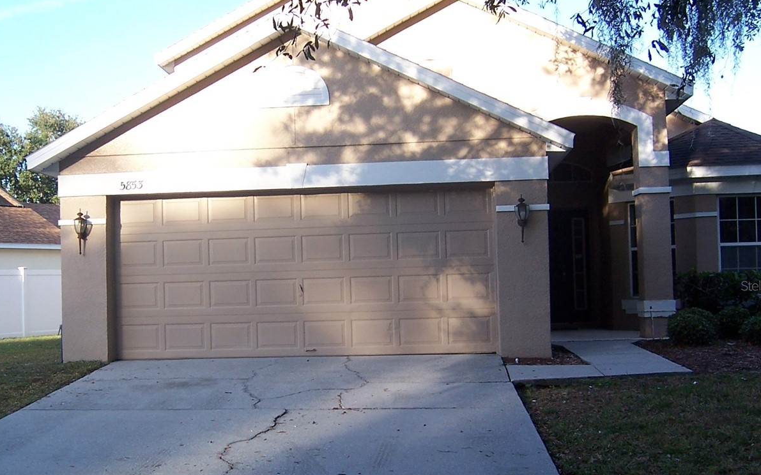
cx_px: 290
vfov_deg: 27.4
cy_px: 285
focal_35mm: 47
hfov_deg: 42.4
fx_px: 975
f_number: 3.4
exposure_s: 1/180
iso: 80
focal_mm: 5.5
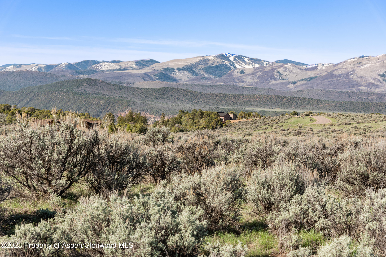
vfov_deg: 20.9
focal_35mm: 65
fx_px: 697
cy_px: 128
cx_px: 193
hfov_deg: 31.0
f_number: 8
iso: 100
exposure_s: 1/400
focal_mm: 65
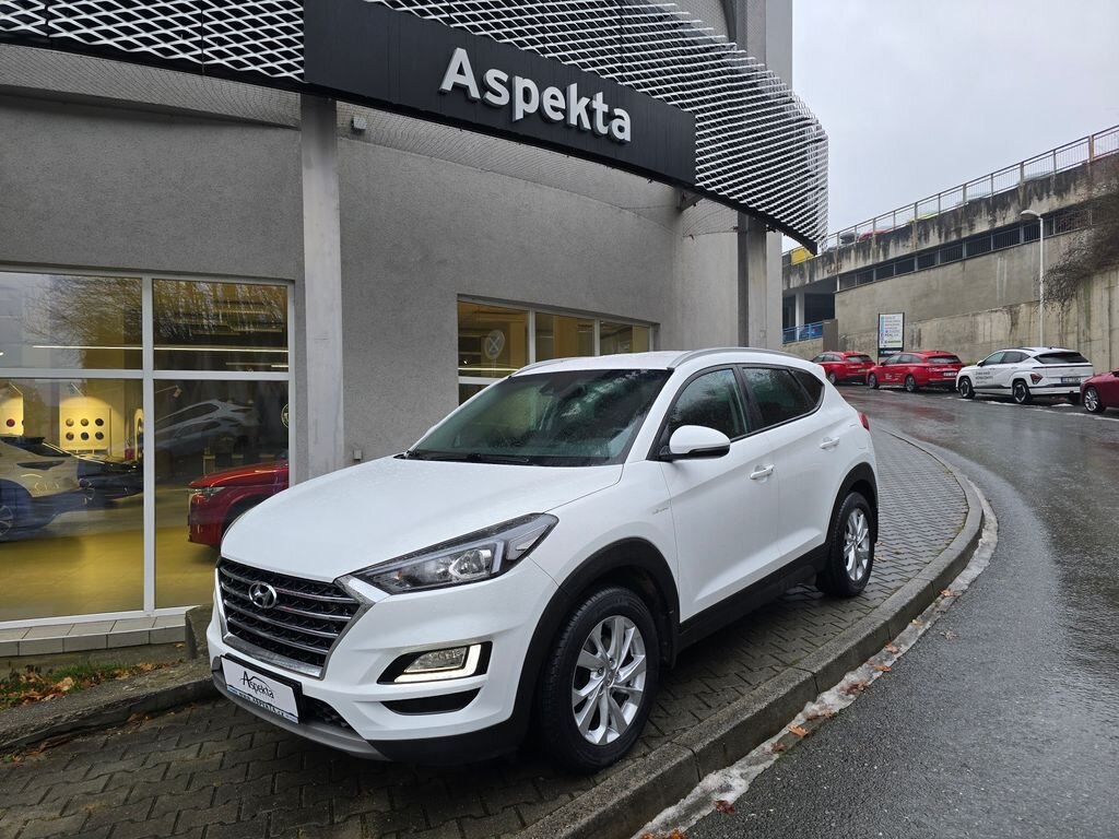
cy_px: 420
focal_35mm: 23
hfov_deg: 73.9
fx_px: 744
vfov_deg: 58.9
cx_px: 560
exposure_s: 1/100
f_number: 1.7
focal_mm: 6.3
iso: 50
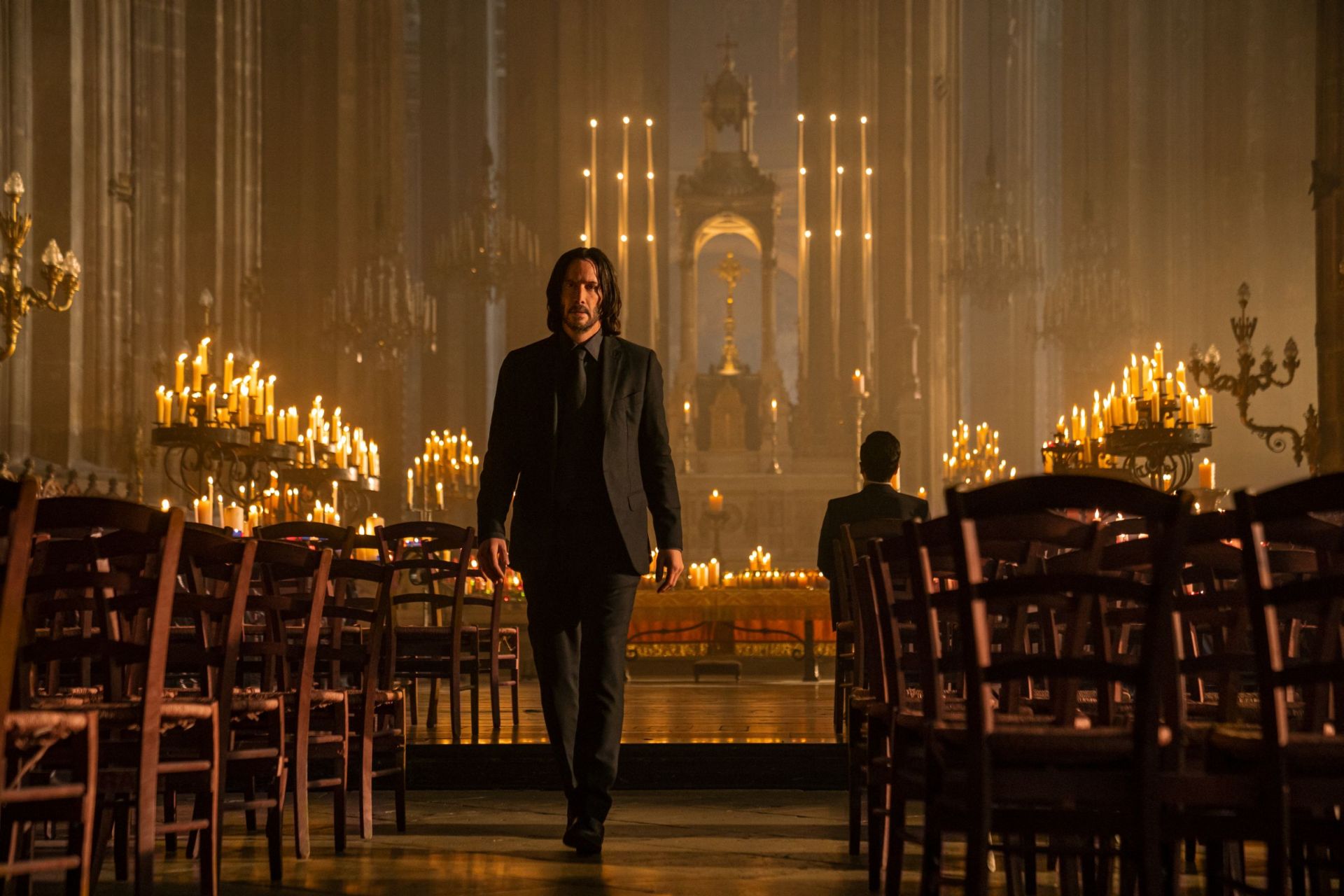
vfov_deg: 19.5
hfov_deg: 28.8
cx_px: 672
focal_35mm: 70
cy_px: 448
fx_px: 2613
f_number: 3.2
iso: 1600
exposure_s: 1/160
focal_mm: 70
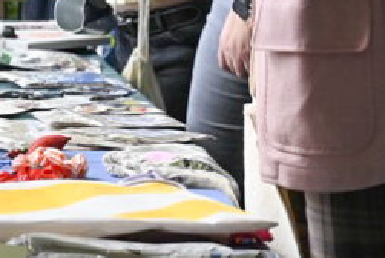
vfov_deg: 7.4
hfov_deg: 10.9
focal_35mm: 183
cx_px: -129
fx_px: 1964
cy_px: -60
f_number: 4.5
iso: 400
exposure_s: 1/500
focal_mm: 20.5
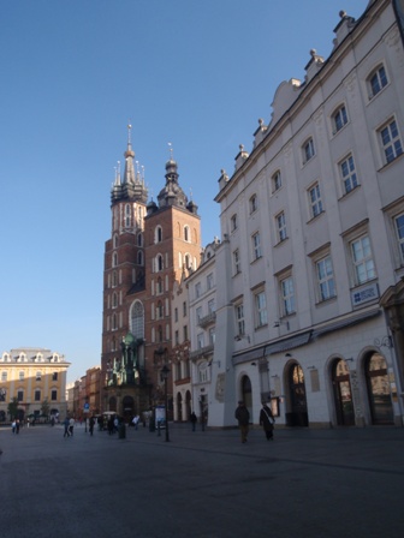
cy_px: 269
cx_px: 202
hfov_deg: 49.7
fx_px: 436
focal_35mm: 28
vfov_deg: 63.4
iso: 80
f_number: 3.5
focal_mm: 5
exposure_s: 1/500
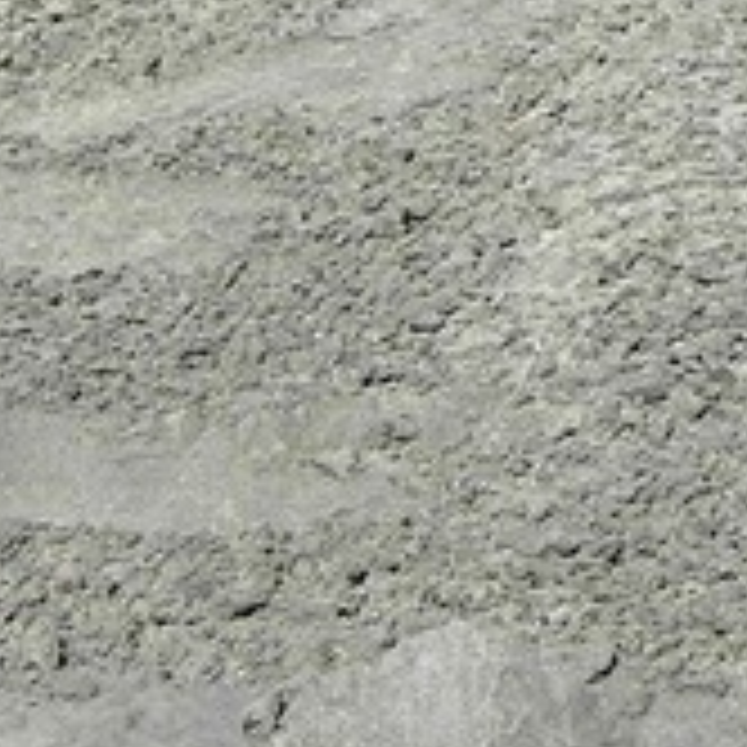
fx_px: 4541
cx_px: 1242
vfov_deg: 9.2
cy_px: -288
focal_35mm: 186
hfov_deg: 9.1
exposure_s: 1/93.4
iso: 50
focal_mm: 8.9
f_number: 7.1
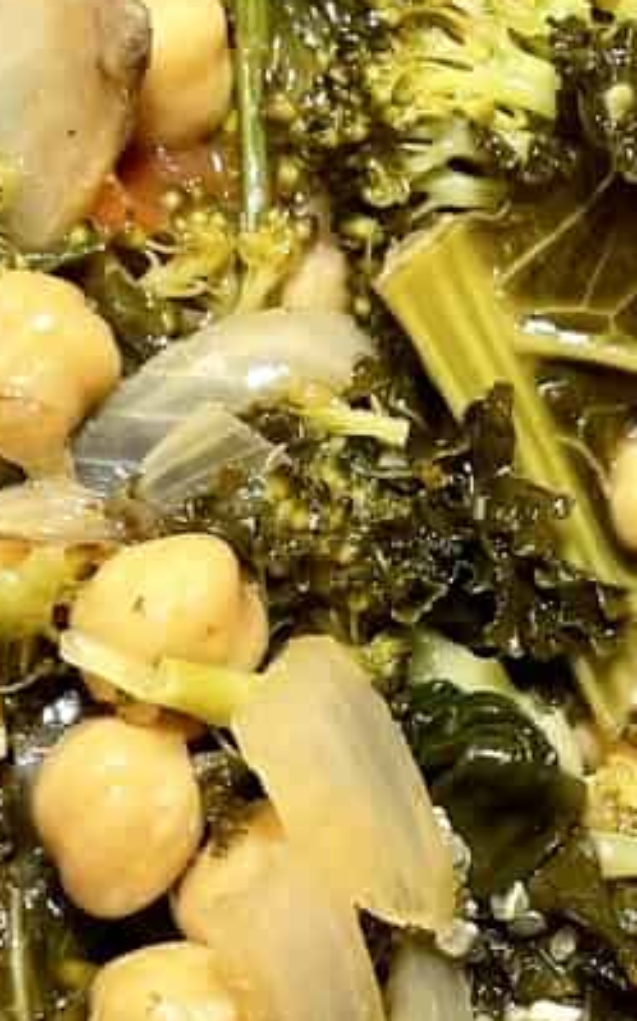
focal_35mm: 85
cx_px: 371
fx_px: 2364
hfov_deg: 15.3
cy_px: 704
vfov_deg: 24.2
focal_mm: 5.1
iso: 125
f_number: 1.6
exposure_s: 1/120
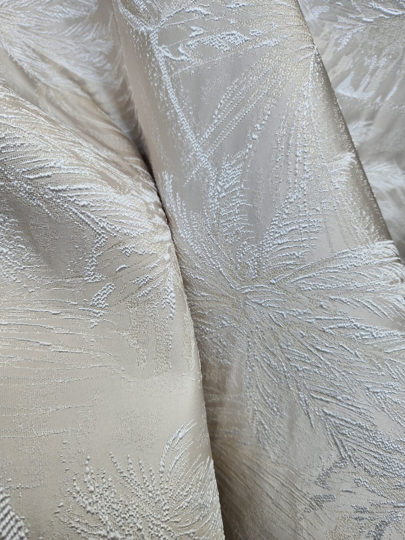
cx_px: 202
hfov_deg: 58.9
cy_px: 270
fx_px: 359
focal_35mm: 23
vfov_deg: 73.9
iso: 20
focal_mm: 5.4
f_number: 1.8
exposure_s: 1/180
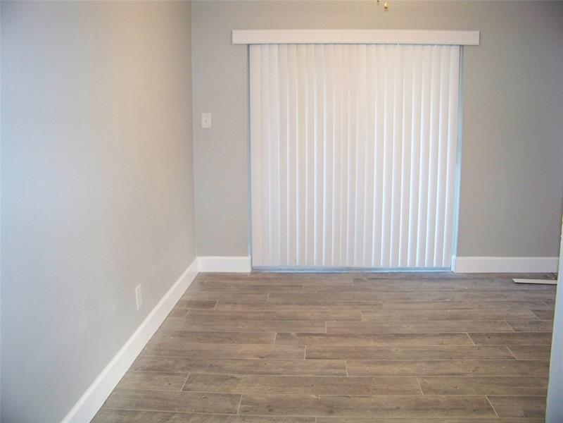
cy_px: 212
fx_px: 537
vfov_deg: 42.9
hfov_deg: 55.4
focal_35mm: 33
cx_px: 282
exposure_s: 1/30
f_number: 2.8
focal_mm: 5.85
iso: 400
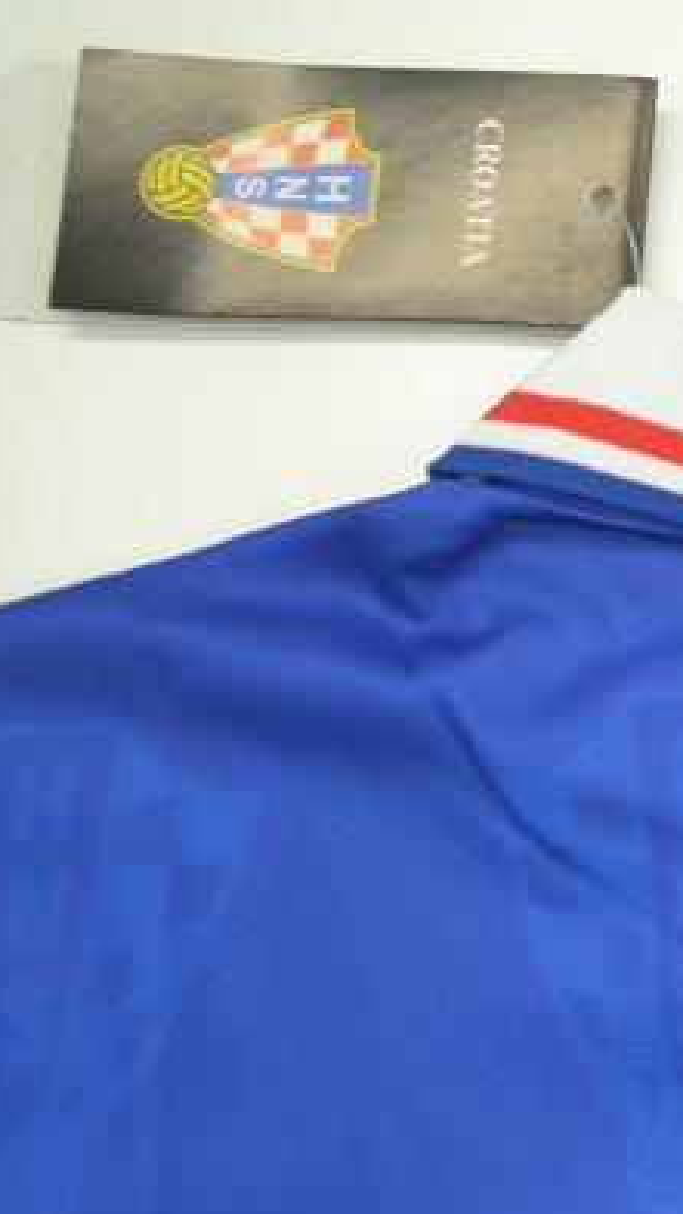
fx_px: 2061
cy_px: 551
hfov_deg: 16.3
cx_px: 1171
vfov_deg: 32.8
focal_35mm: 64
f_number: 3.8
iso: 200
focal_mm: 20
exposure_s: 1/125
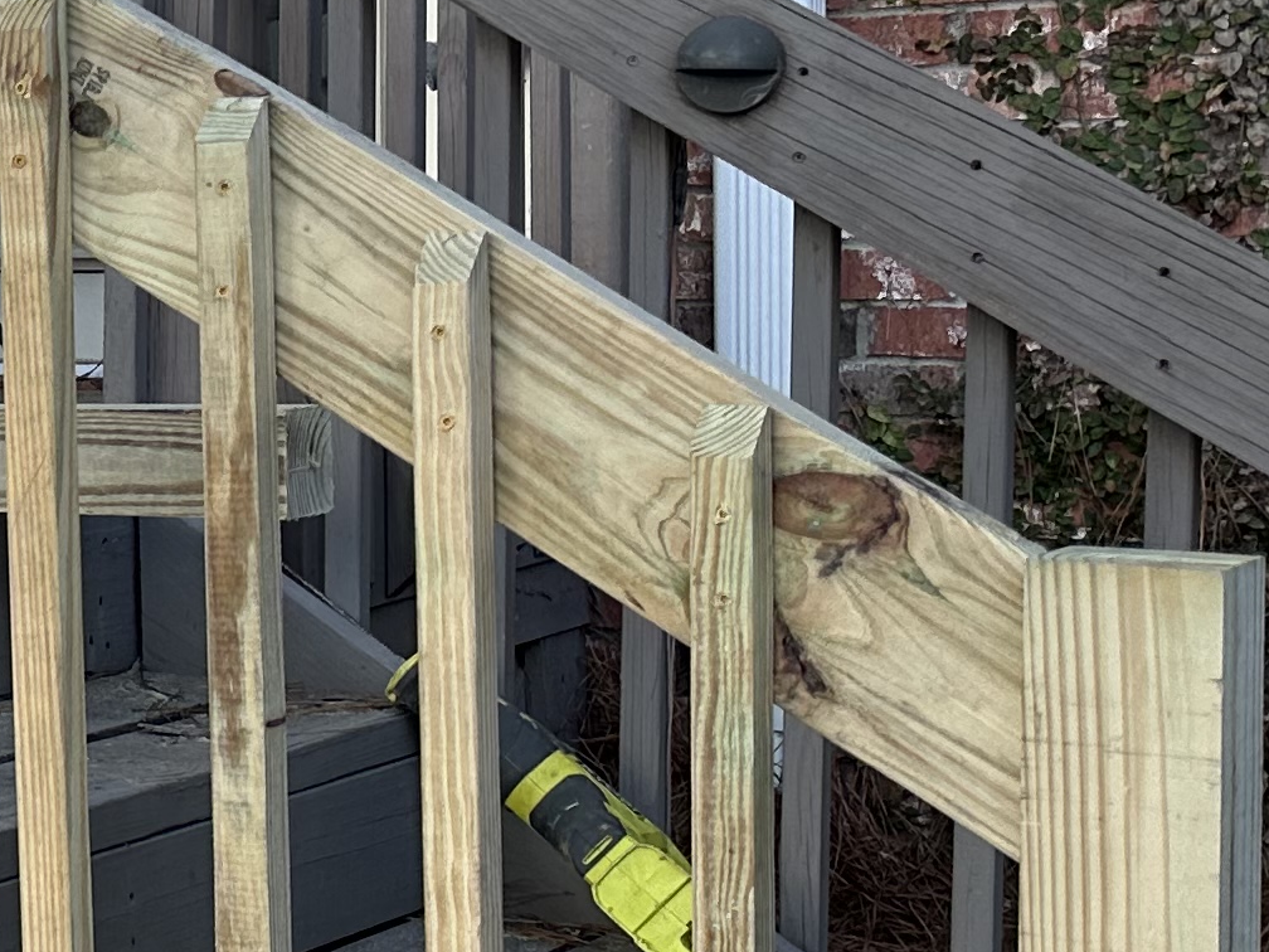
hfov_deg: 16.3
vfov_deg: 15.4
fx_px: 3519
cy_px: 346
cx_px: -1167
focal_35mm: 96
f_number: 1.78
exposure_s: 1/482
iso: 80
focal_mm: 6.86
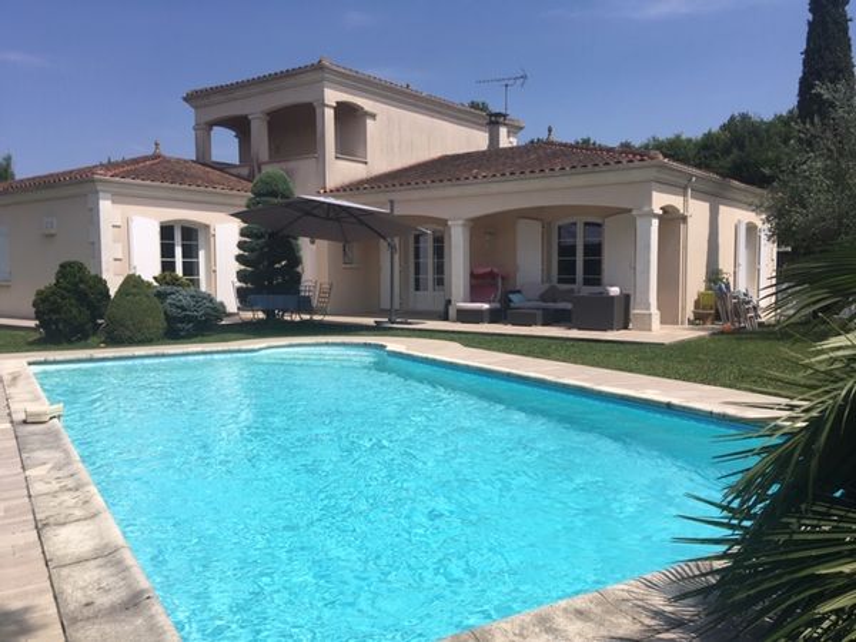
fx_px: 717
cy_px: 321
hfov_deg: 61.7
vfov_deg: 48.2
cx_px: 428
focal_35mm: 29
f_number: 2.2
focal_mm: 4.15
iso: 25
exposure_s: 1/2653
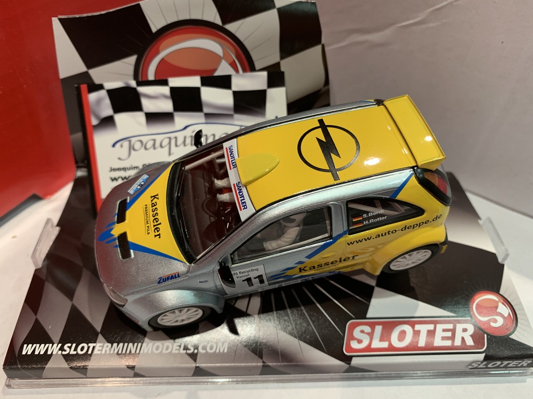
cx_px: 266
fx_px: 400
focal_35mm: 26
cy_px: 200
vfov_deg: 53.1
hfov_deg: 67.3
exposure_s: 1/50
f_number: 1.8
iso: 100
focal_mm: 4.25
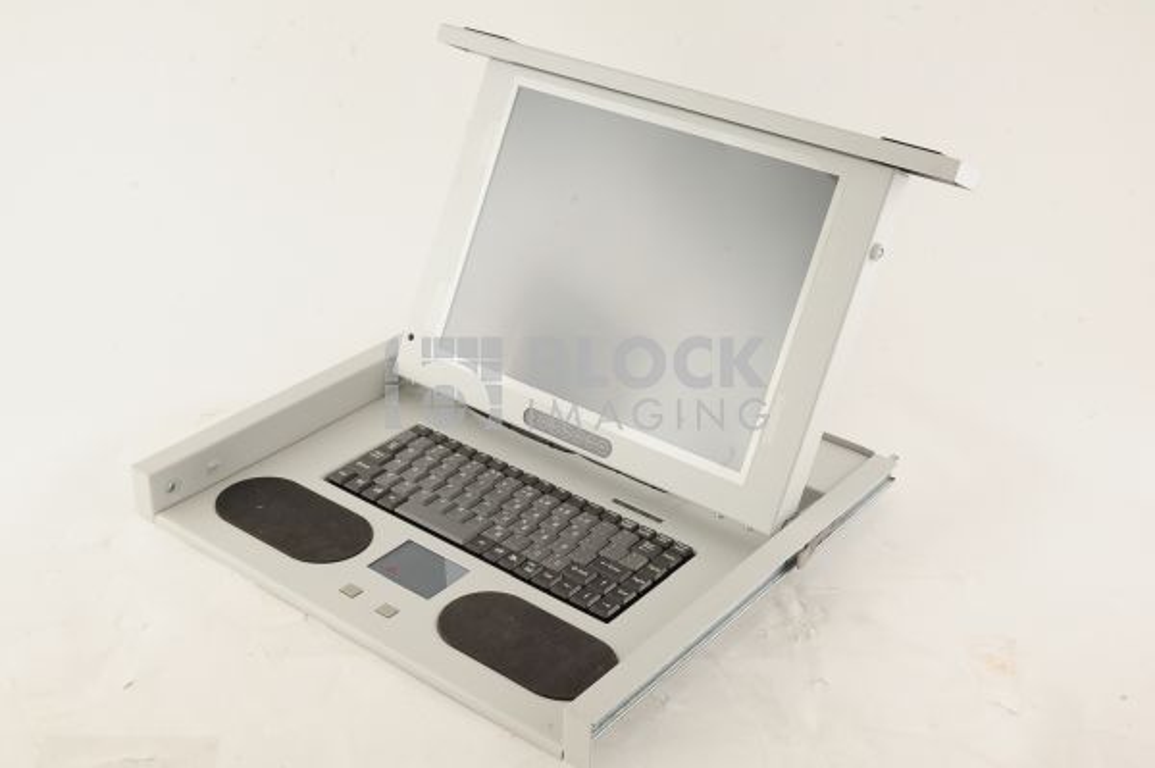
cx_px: 578
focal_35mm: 50
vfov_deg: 26.9
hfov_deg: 39.6
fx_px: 1603
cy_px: 384
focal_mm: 50
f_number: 11
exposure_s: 1/125
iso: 1600
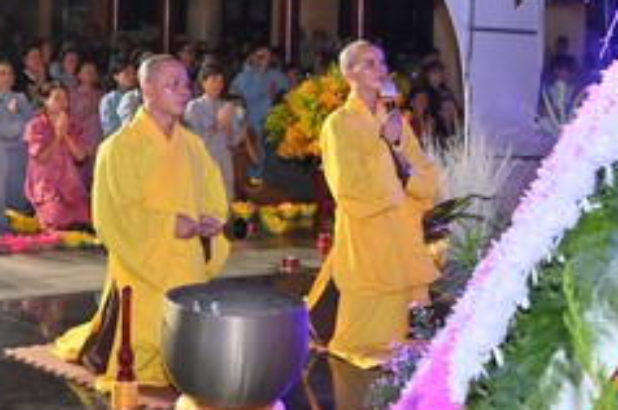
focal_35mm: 82
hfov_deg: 24.2
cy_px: 73
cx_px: 73
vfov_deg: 16.5
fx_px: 1406
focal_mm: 30
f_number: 4
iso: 1000
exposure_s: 1/125
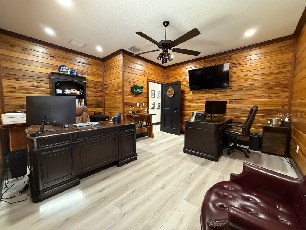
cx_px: 153
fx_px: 124
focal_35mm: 14
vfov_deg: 85.7
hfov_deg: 102.1
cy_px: 115
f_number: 2.2
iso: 640
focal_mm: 2.22
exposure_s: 1/60
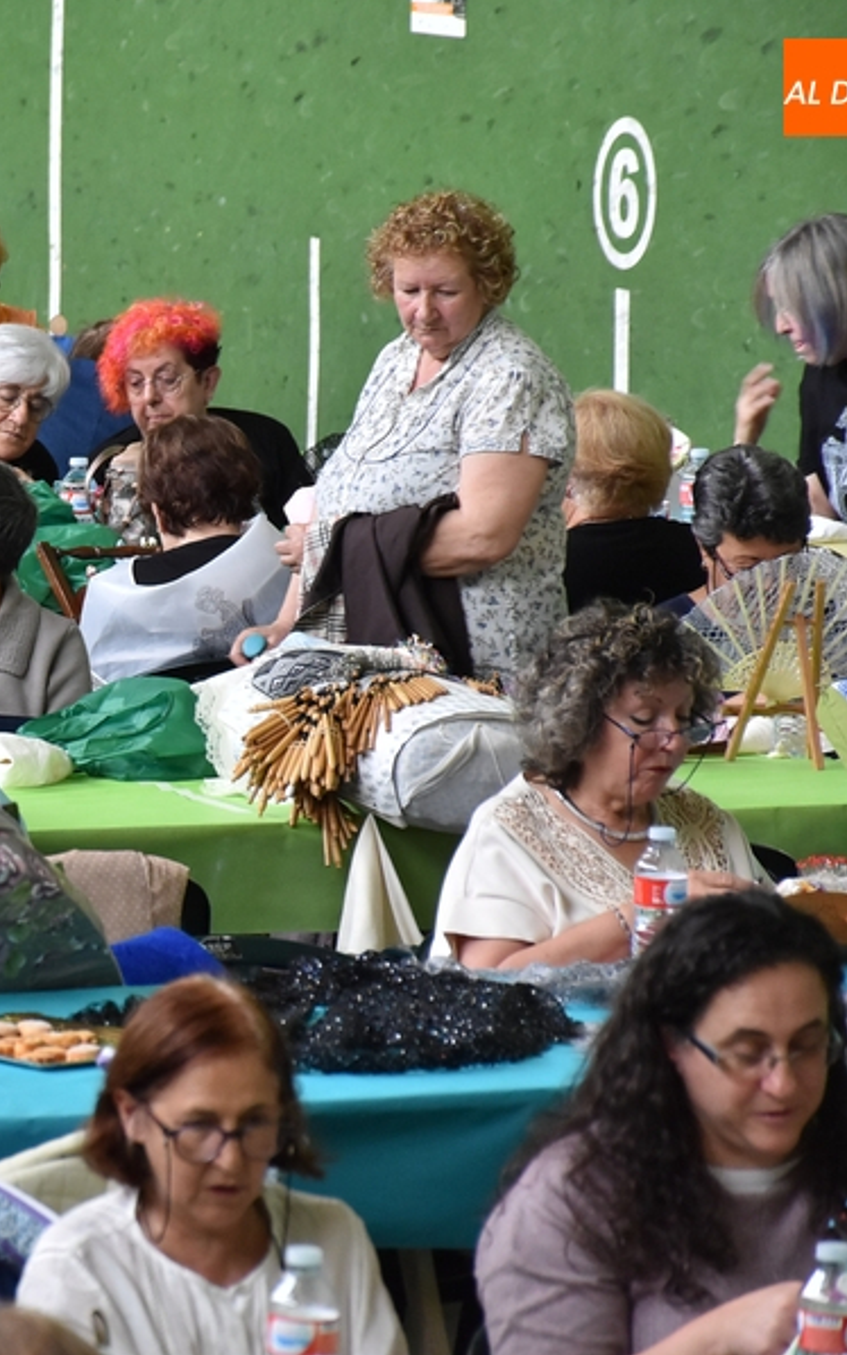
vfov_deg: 7.9
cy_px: 675
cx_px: -91
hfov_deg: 4.9
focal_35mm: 267
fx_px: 9857
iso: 1100
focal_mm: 116
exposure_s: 1/125
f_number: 5.6
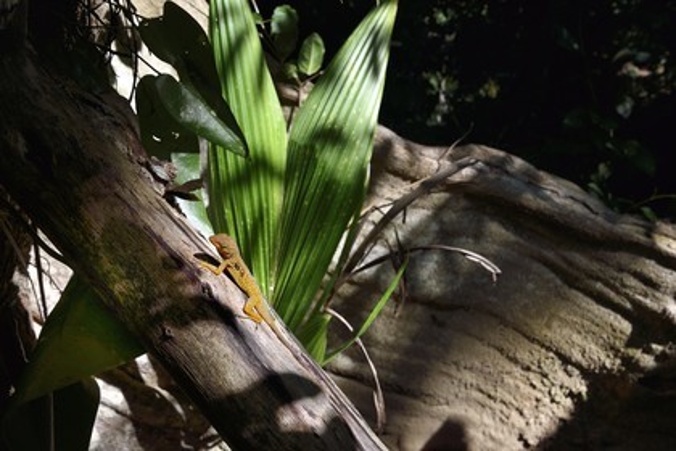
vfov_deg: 36.9
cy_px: 226
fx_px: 676
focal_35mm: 36
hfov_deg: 53.1
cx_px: 338
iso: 400
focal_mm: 36
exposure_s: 1/250
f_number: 10
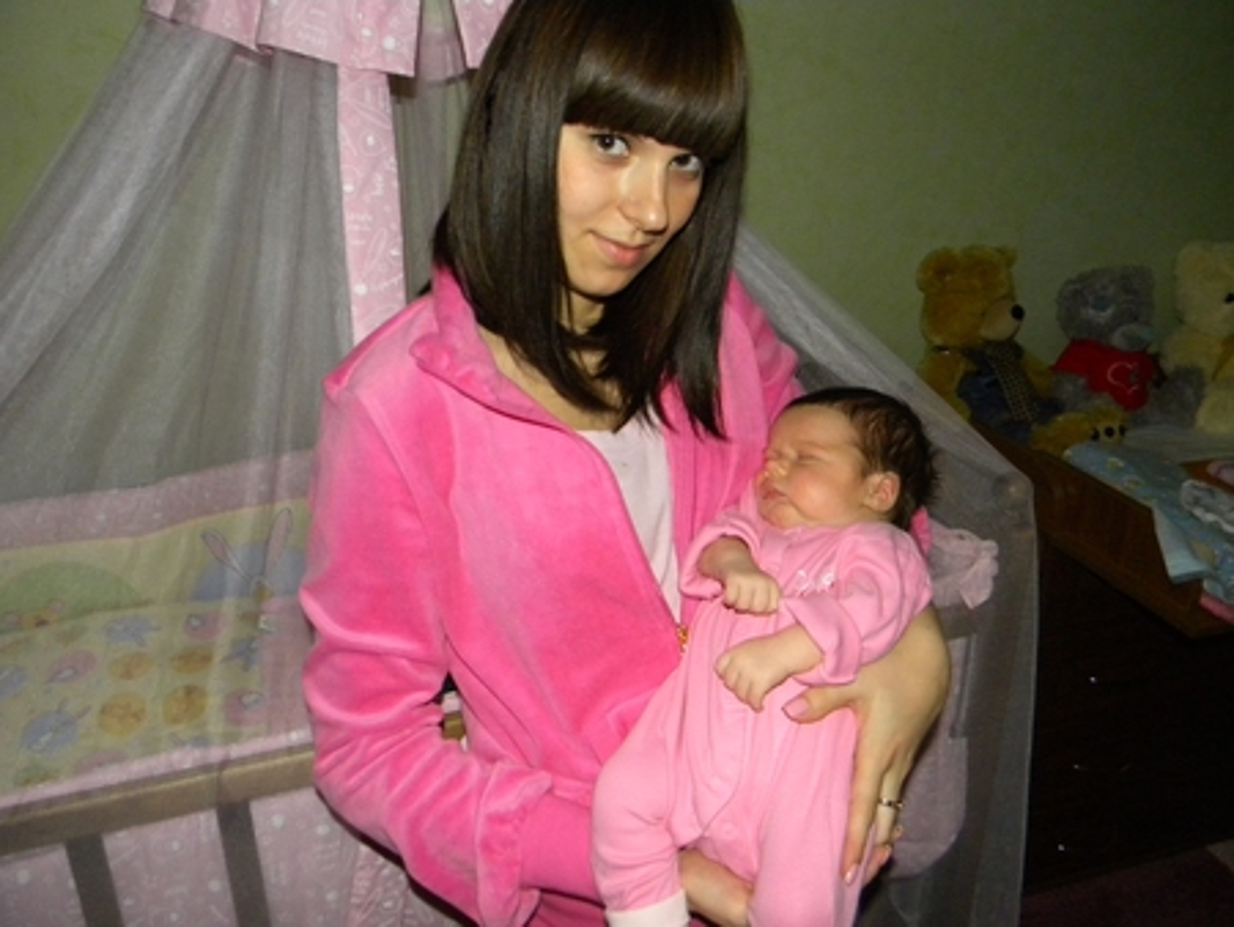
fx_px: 999
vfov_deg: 49.8
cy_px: 464
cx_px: 617
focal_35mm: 28
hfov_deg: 63.4
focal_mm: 5
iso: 400
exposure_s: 1/26
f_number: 3.5
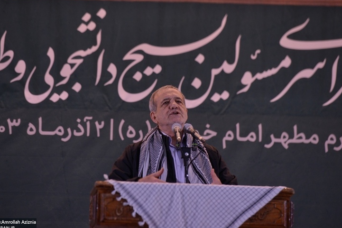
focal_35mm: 222
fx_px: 2109
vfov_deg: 6.2
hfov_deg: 9.3
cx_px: 156
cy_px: 108
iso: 500
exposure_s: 1/100
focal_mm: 200
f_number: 4.5
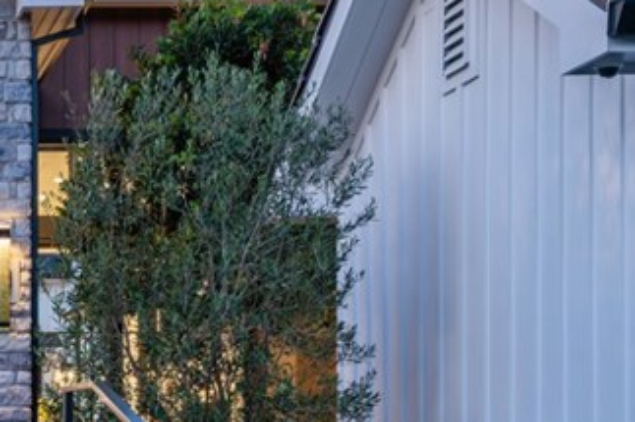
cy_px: 290
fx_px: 1622
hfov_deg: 20.3
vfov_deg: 14.8
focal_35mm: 92
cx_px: -193
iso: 100
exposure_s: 1
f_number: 8
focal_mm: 29
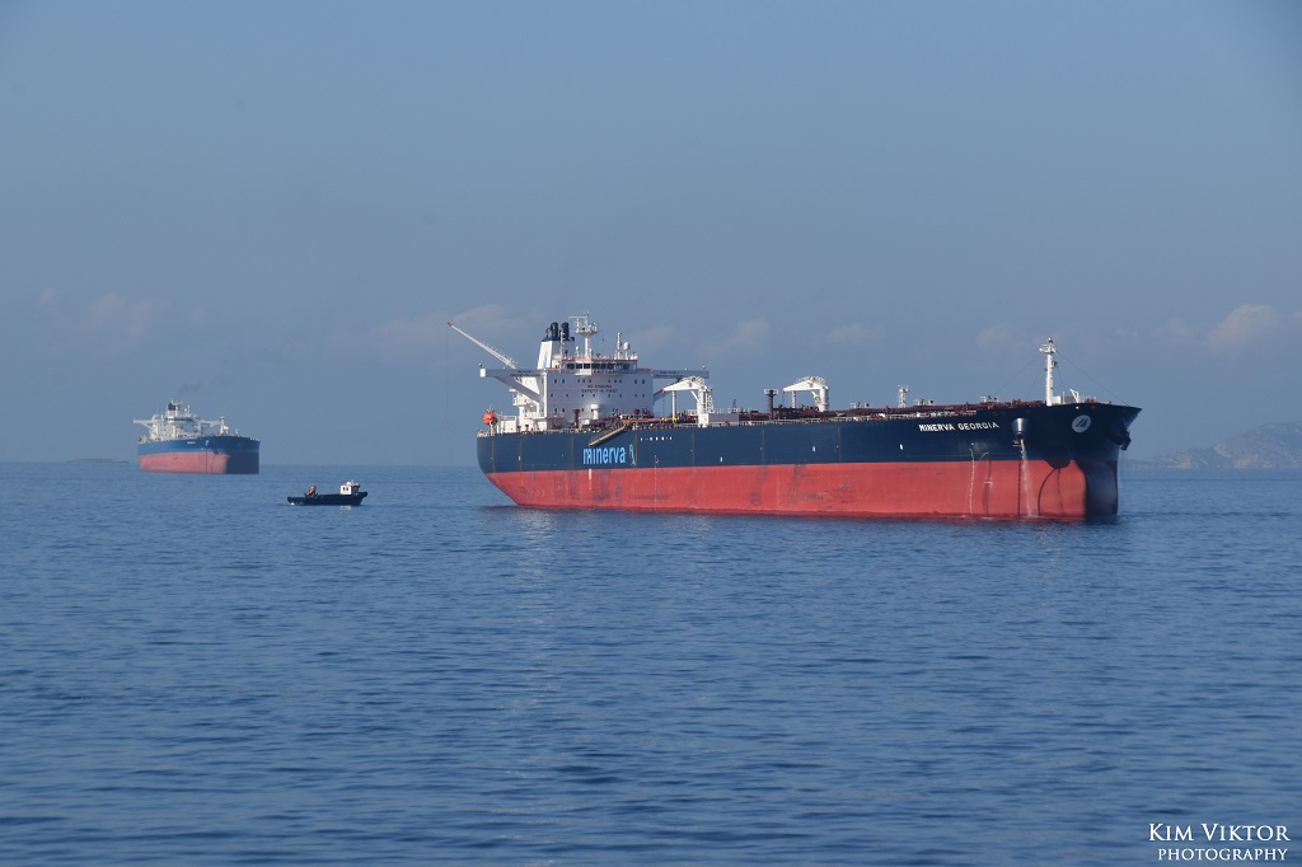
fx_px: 4610
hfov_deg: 16.1
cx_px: 651
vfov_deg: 10.7
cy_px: 434
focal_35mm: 128
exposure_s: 1/400
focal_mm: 85
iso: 200
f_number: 10
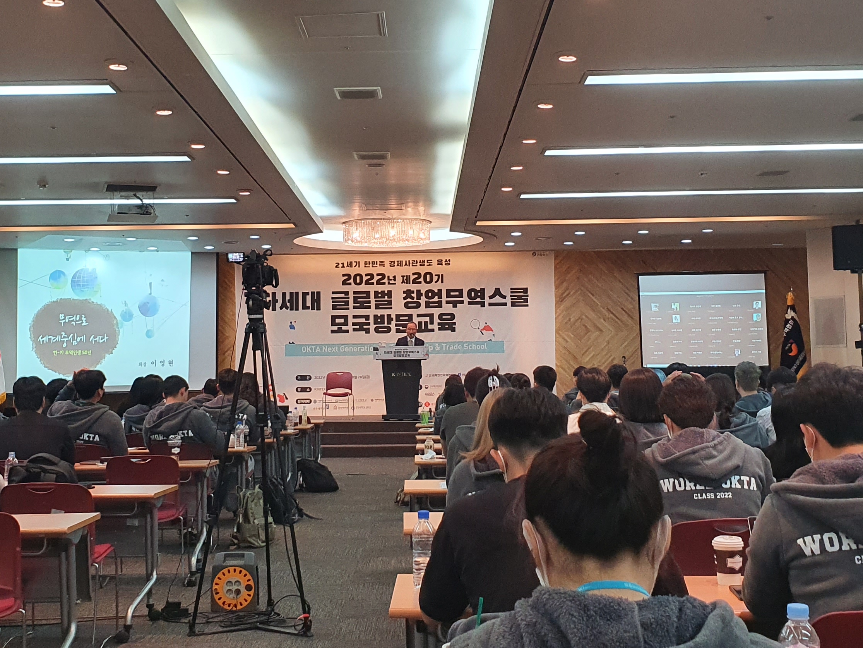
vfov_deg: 30.9
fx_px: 1172
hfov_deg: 40.3
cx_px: 353
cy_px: 286
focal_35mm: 47
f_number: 2.4
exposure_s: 1/120
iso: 320
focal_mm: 4.32
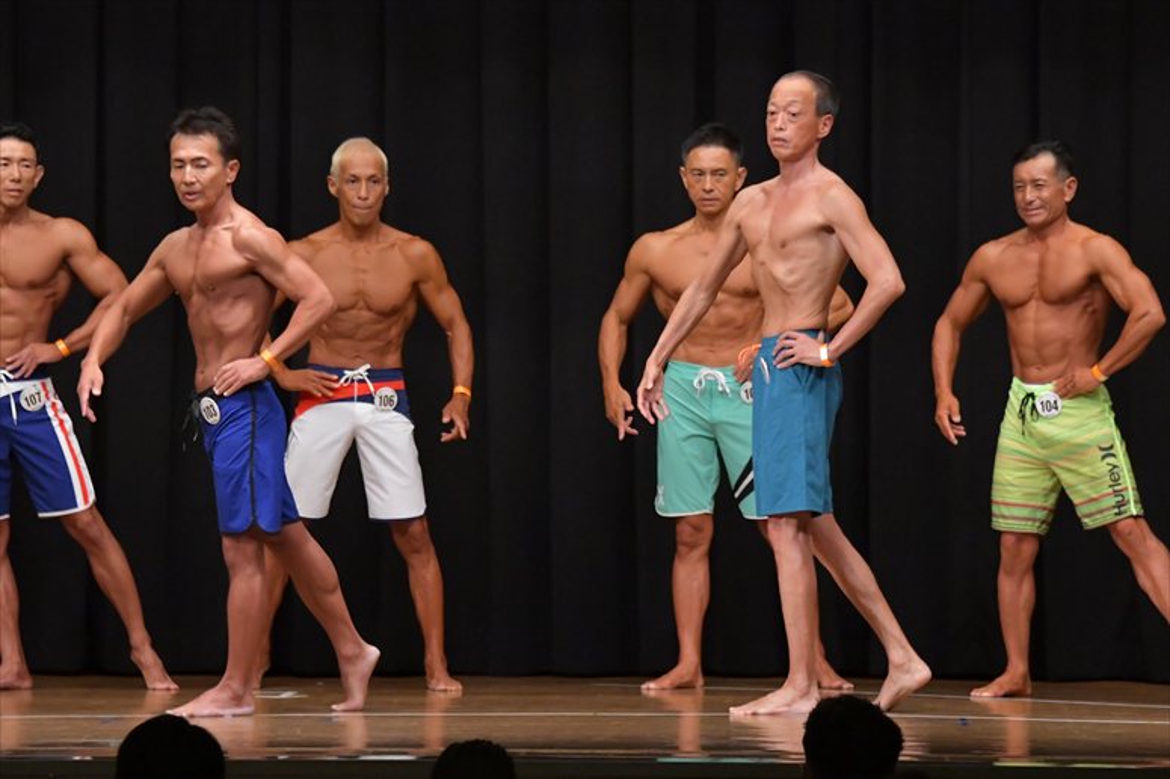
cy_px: 390
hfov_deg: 10.2
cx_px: 585
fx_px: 6562
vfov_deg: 6.8
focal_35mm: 202
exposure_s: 1/400
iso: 6400
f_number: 5.6
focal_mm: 135
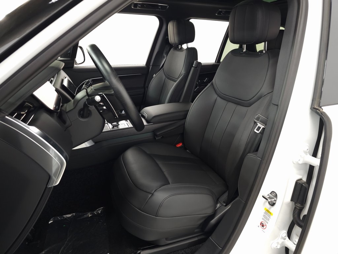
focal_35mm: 23
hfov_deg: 73.9
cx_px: 169
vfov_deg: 58.9
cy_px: 127
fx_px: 225
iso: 160
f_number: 1.7
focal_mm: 6.3
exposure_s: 1/60
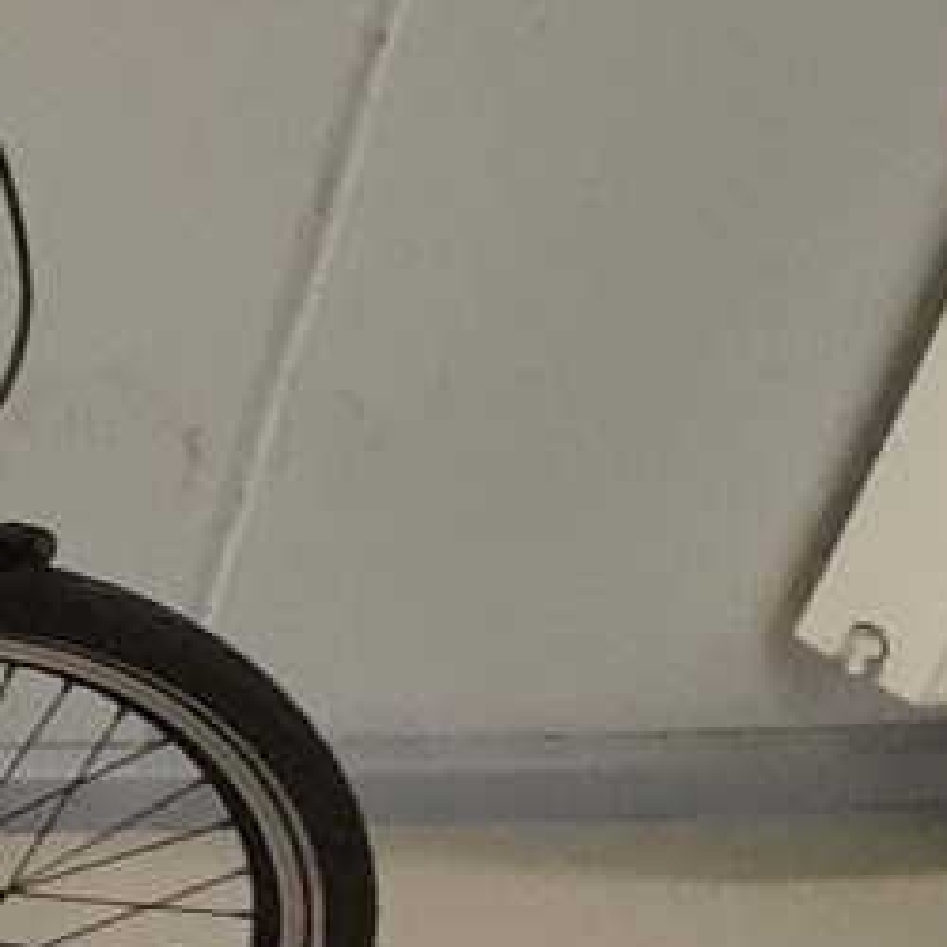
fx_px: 1455
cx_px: -939
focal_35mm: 47
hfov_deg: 19.5
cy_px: 269
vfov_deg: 35.5
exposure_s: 1/33
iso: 200
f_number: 2.2
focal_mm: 1.13
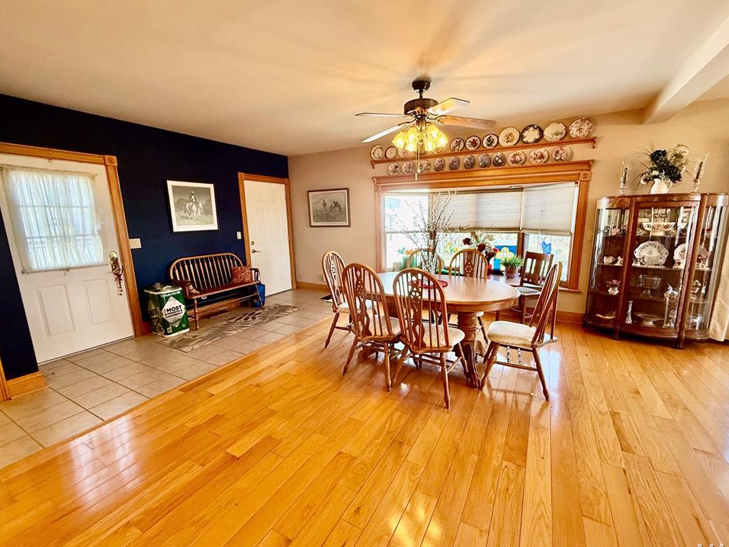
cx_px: 383
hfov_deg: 98.1
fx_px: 316
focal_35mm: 15
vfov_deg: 81.7
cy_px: 275
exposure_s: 1/120
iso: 250
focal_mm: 2.22
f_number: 2.2
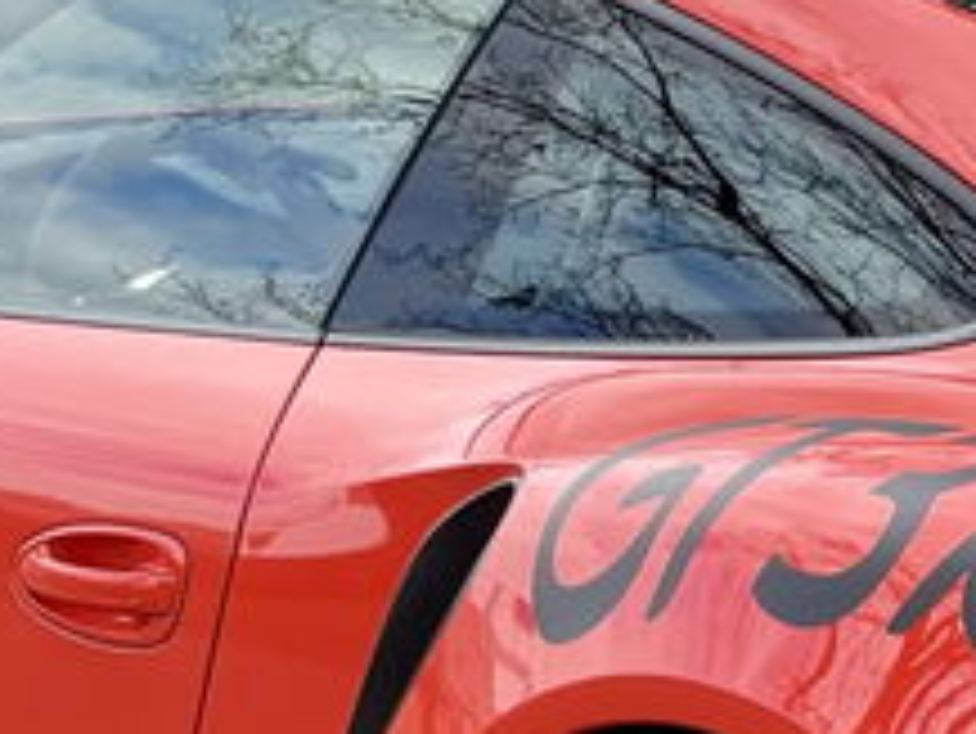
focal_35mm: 245
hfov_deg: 8.0
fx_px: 6912
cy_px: 784
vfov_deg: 6.0
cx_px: 1048
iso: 25
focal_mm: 6
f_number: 2
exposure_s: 1/158
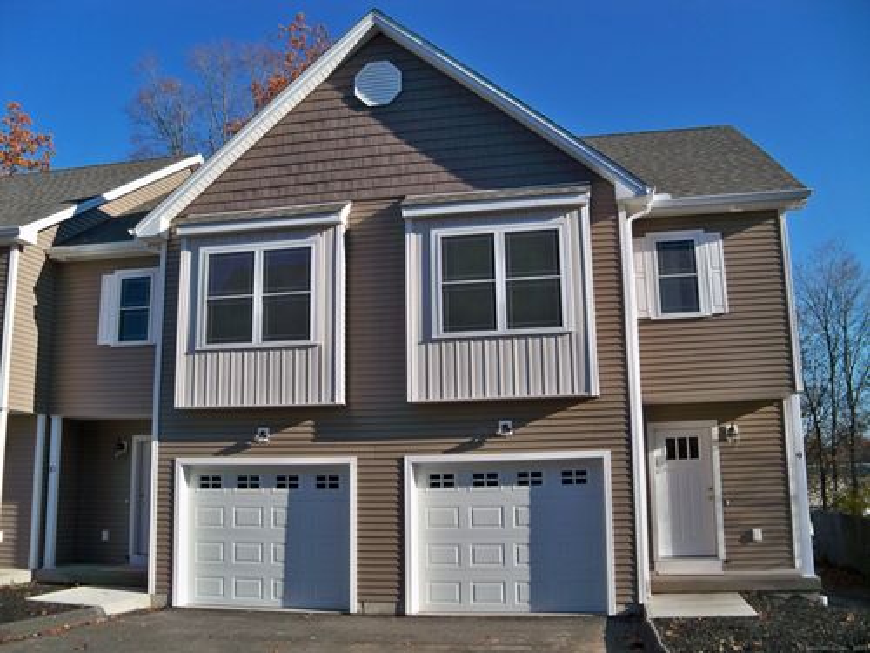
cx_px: 435
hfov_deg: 52.6
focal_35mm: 35
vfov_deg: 40.7
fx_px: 880
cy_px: 326
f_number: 3.5
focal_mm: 6.2
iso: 80
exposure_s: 1/500
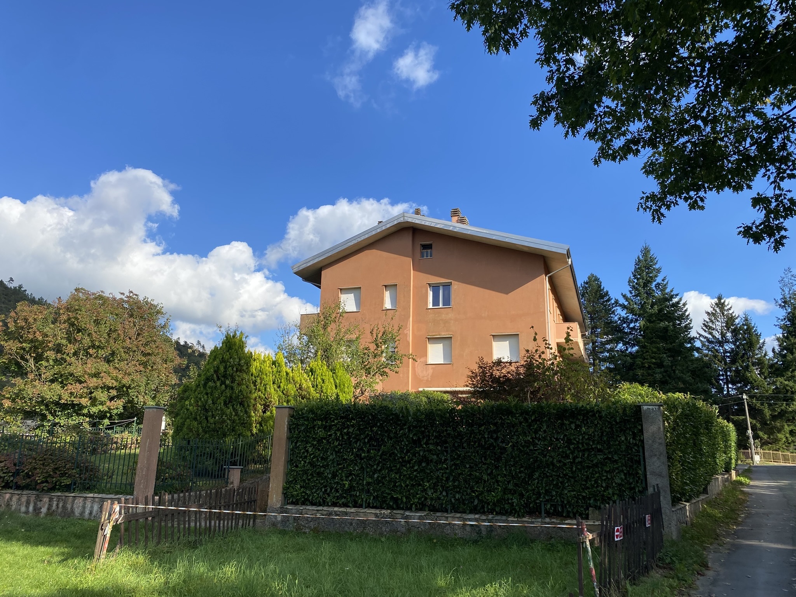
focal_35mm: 26
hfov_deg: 67.3
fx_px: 598
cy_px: 298
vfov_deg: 53.1
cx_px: 398
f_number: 1.8
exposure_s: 1/1678
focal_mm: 4.25
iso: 32
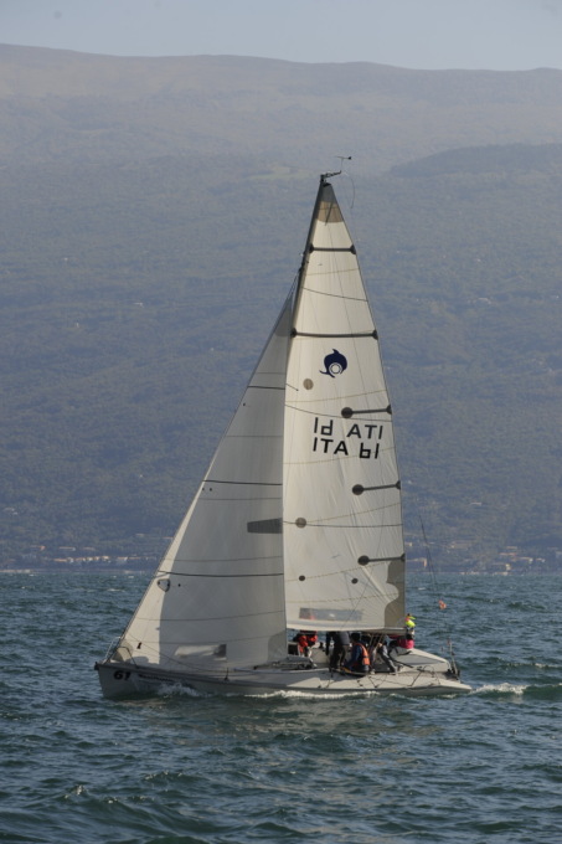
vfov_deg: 12.1
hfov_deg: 8.1
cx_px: 281
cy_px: 422
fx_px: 3983
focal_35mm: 170
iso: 200
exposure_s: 1/1000
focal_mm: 170
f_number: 5
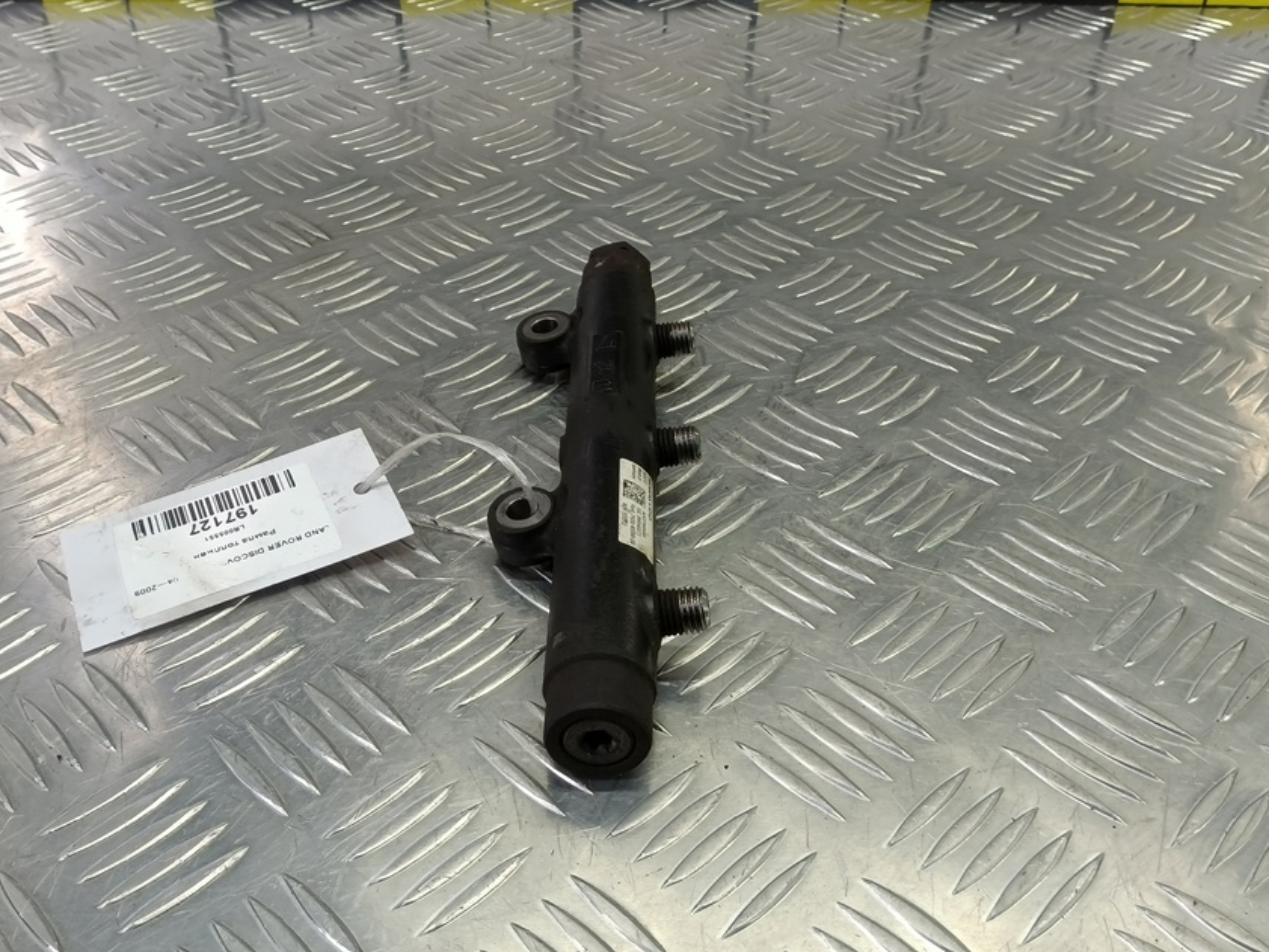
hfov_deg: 63.4
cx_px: 605
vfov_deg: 49.6
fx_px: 1027
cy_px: 410
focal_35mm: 28
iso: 107
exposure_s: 1/50
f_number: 1.6
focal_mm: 4.11
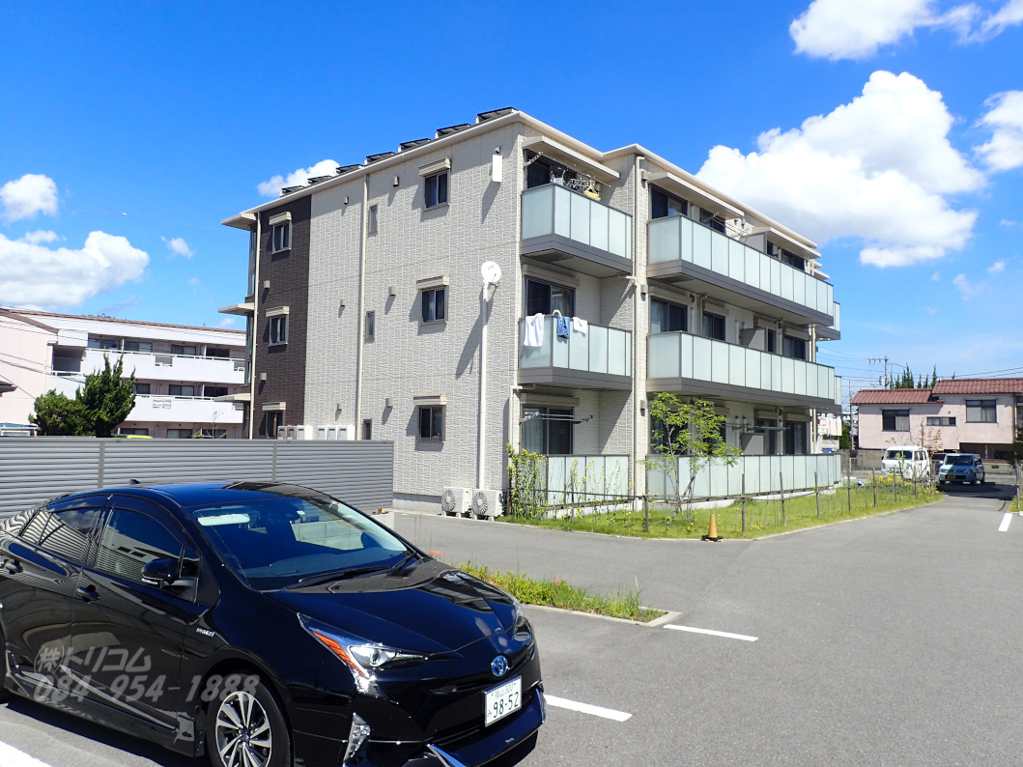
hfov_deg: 69.4
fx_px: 739
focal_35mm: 25
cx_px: 512
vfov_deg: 54.9
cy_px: 384
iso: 100
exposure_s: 1/200
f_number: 8
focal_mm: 4.5
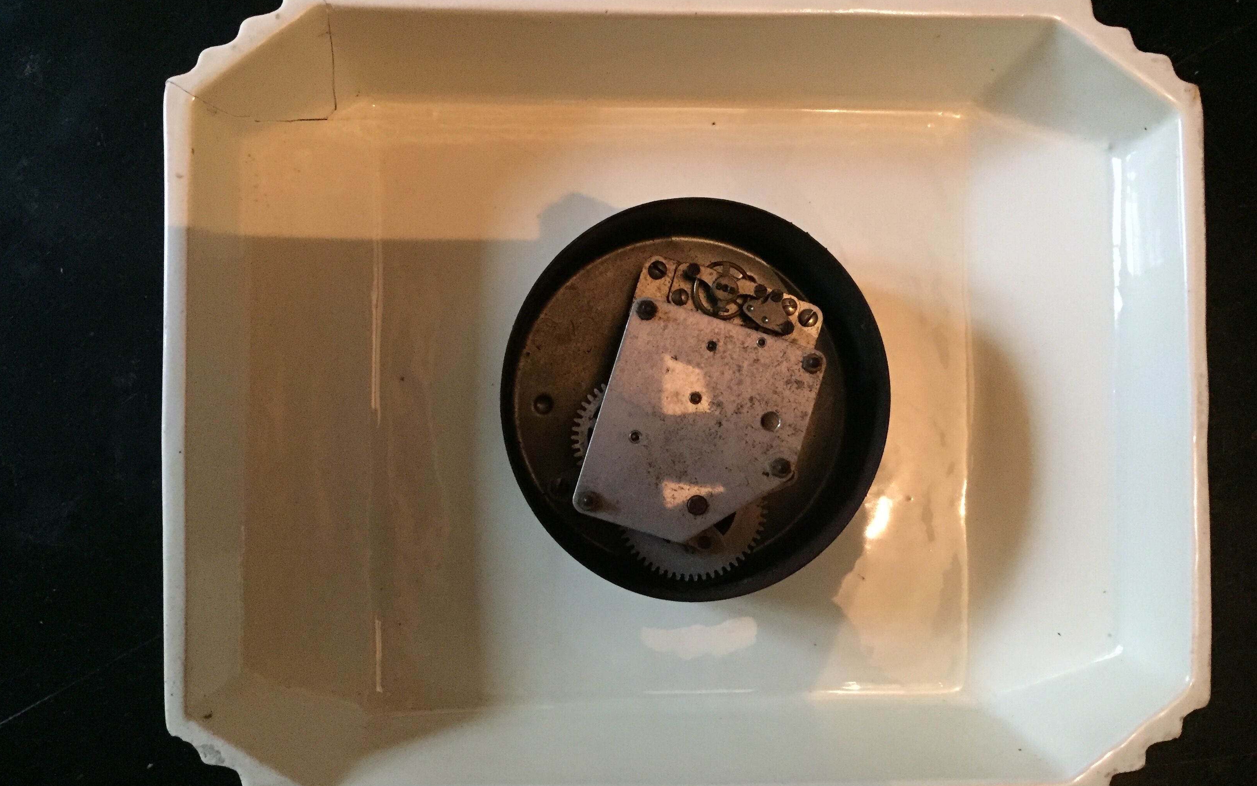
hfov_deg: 61.2
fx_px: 1062
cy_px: 409
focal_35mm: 31
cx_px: 629
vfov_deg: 40.6
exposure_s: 1/17
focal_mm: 4.15
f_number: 2.2
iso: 400
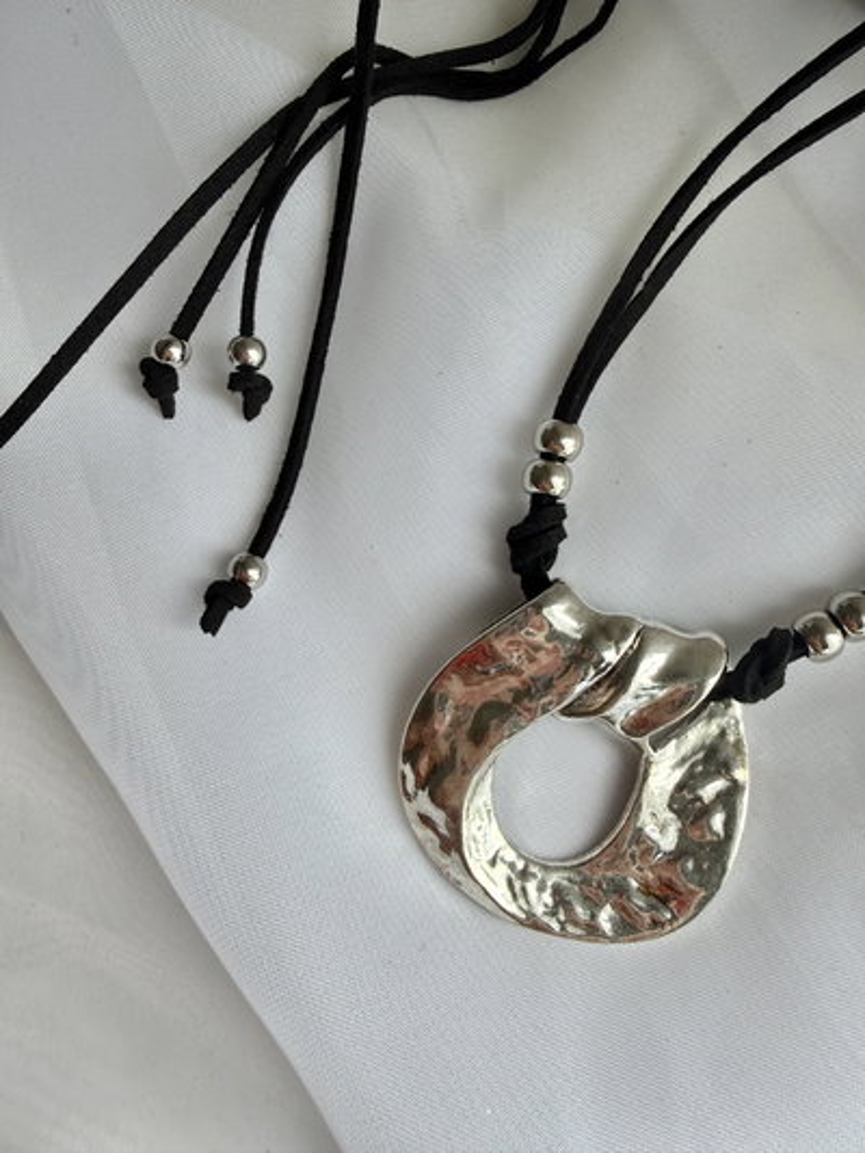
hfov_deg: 56.8
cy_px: 576
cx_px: 432
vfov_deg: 71.6
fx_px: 799
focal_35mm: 24
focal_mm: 2.22
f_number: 2.2
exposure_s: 1/467
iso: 40
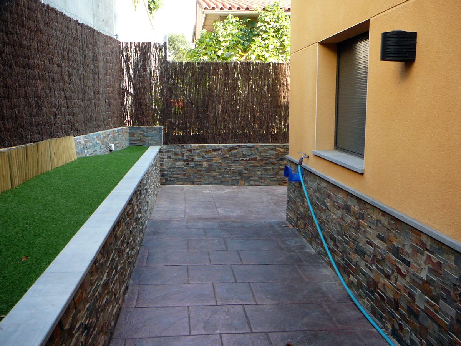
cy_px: 173
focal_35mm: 35
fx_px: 466
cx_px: 230
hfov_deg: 52.6
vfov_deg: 40.7
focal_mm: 5.2
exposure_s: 1/100
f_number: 2.8
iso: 80
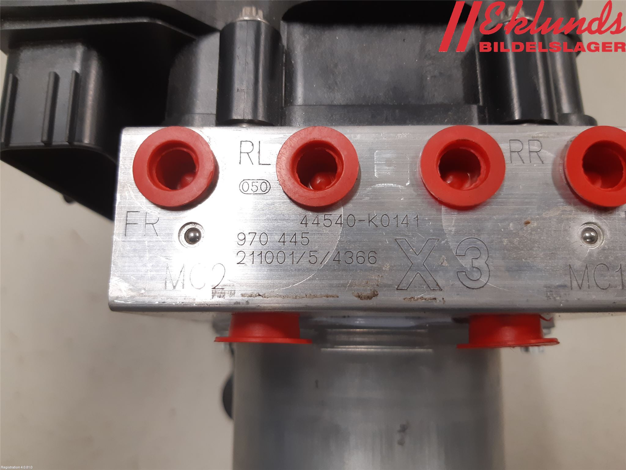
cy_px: 235
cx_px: 313
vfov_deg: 53.1
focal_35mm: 26
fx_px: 470
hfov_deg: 67.3
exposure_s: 1/50
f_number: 1.7
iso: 125
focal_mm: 3.93
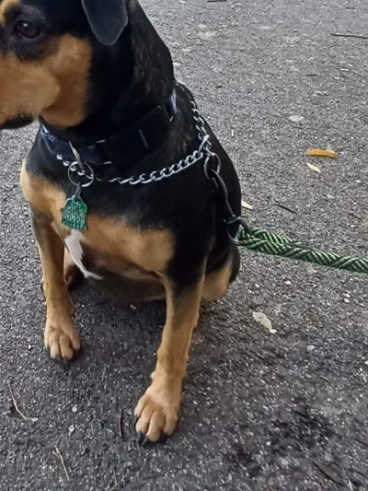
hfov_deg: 33.6
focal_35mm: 41
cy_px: 102
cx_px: 48
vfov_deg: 43.7
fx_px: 581
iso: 100
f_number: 2.2
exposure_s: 1/100
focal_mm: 1.64
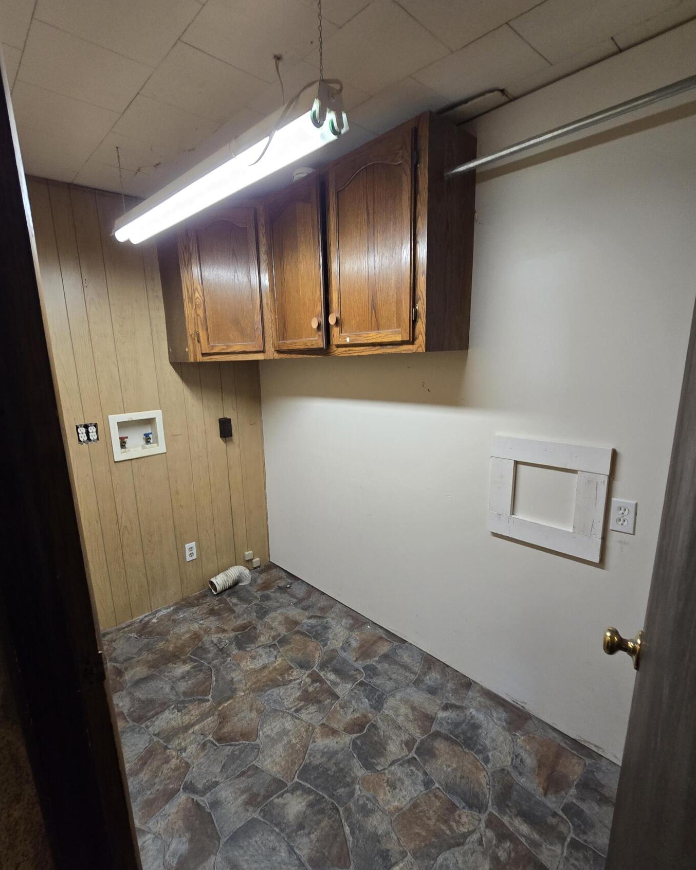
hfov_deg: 84.0
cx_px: 327
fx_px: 386
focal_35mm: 15
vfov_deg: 96.7
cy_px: 455
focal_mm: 2.2
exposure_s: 1/60
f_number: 2.2
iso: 200
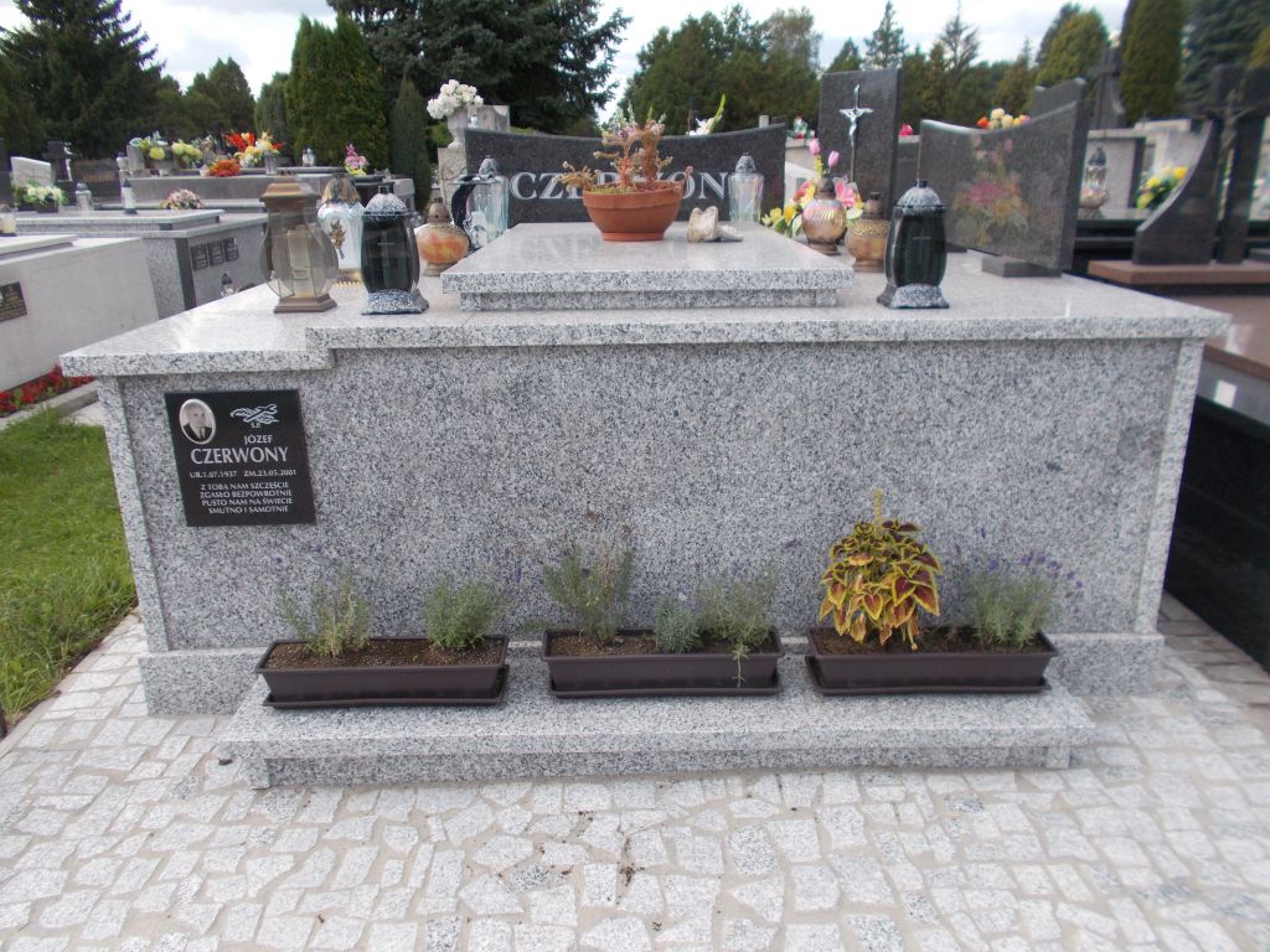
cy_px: 476
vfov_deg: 53.1
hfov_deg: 67.3
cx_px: 635
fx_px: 954
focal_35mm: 26
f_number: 3.2
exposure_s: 1/400
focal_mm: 4.6
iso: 80
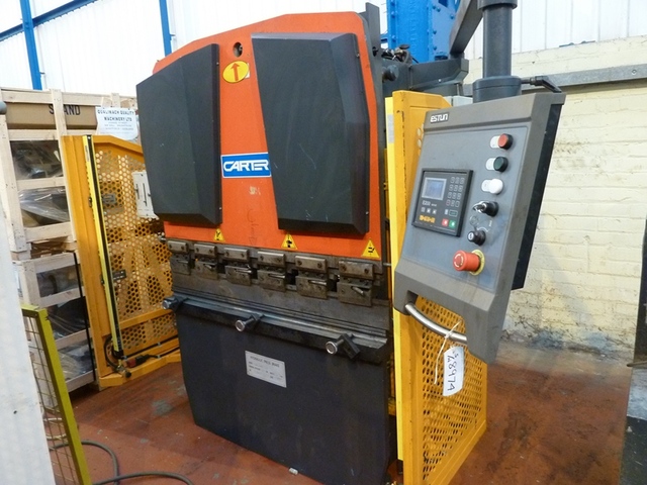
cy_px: 242
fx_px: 467
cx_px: 324
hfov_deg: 69.4
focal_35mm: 25
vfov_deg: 54.9
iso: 400
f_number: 3.3
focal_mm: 4.1
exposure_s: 1/8
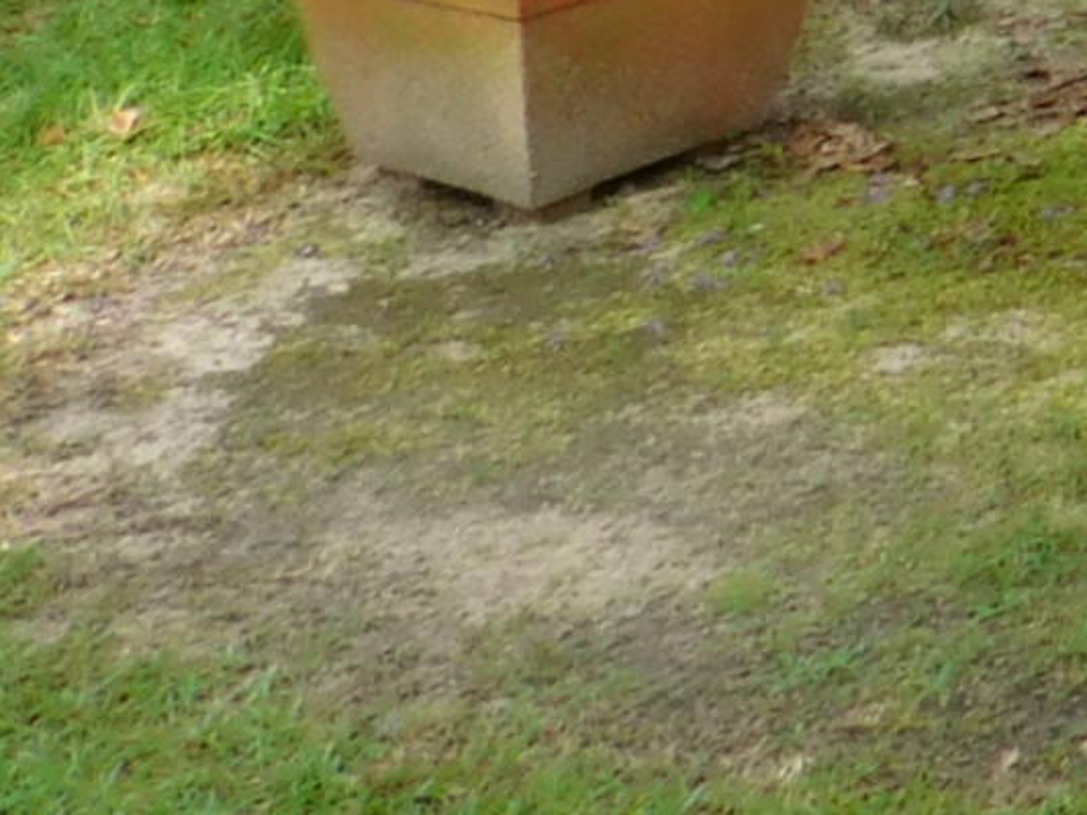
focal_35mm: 141
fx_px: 4428
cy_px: -1283
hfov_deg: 11.0
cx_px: 2899
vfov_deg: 9.2
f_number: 3.1
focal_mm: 4.5
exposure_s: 1/640
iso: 125
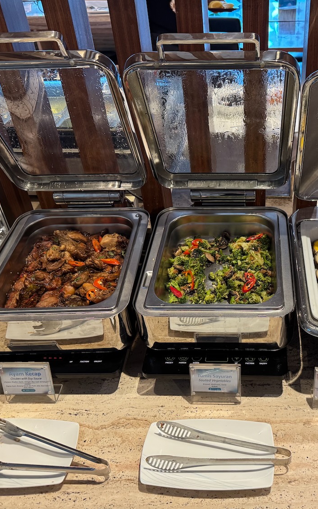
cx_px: 237
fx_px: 472
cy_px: 255
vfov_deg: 56.7
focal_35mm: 34
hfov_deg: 36.4
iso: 320
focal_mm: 6.76
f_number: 1.78
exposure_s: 1/50
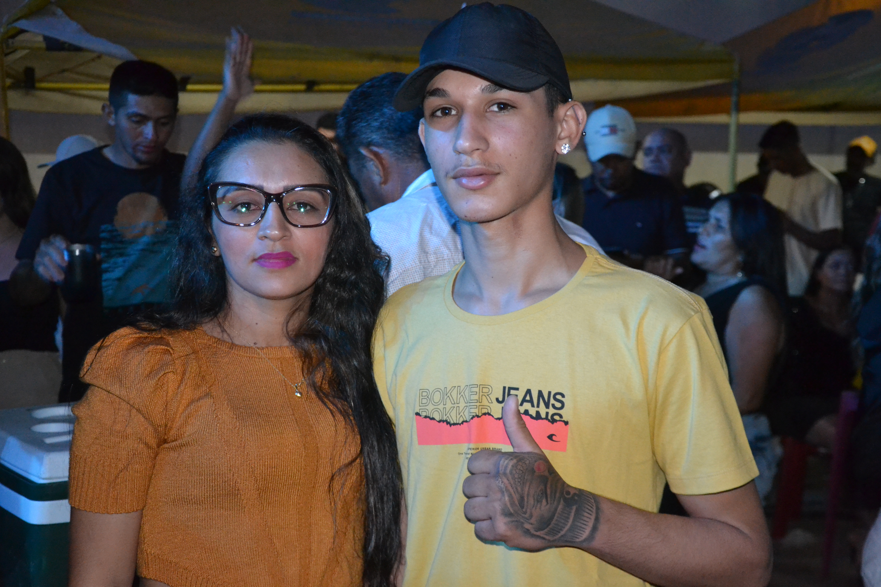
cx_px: 440
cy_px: 294
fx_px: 1248
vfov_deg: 26.5
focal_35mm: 51
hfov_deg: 38.9
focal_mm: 34
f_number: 4.2
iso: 3200
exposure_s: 1/60
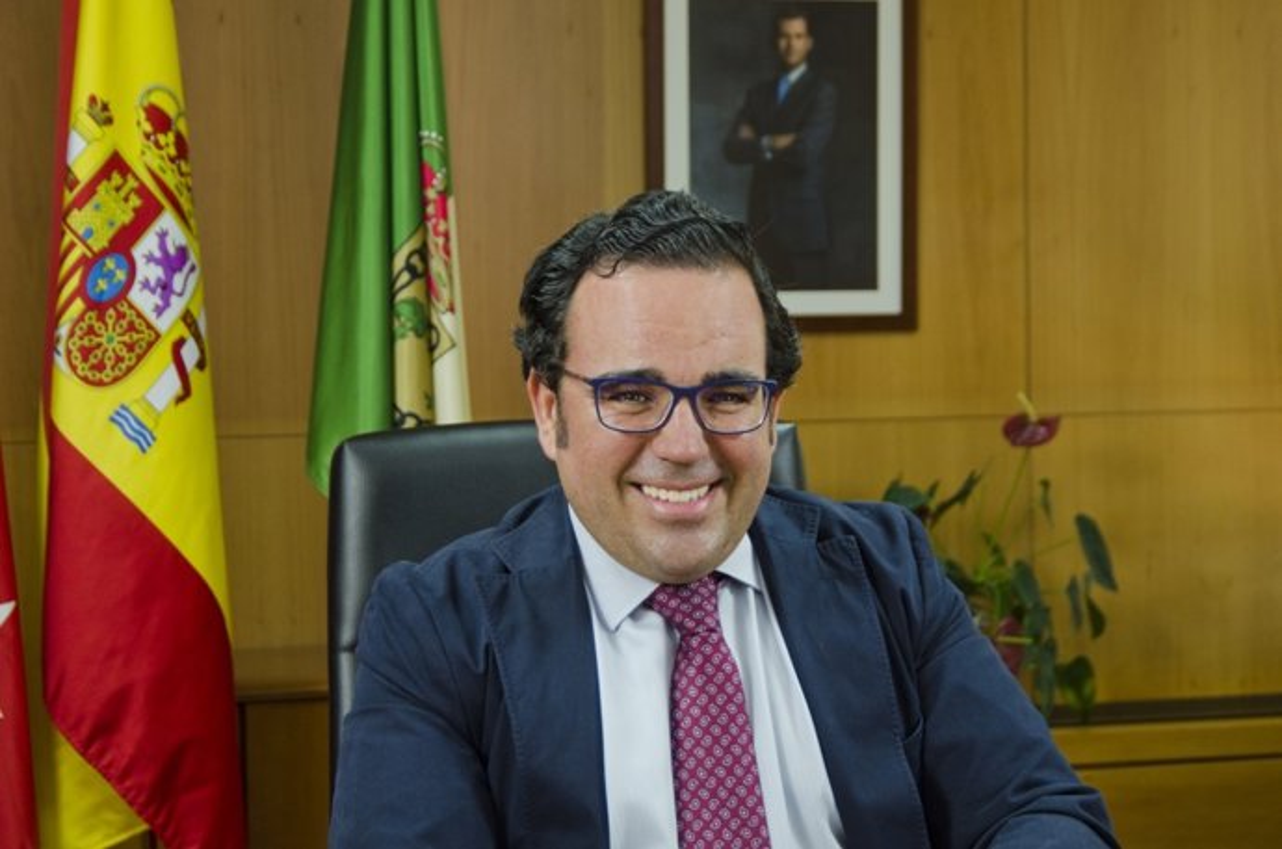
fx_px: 2772
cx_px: 641
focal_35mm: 78
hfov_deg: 26.0
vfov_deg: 17.4
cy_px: 424
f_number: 4.8
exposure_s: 1/40
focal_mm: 52
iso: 400
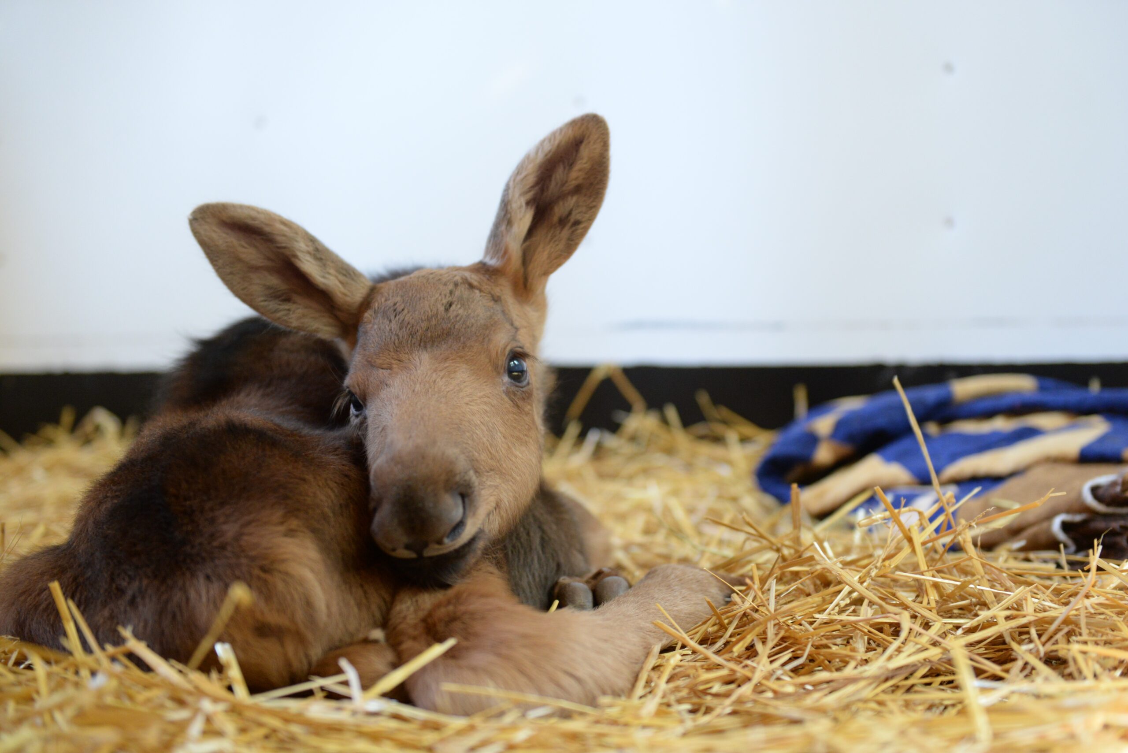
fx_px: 1567
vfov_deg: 27.0
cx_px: 564
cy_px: 376
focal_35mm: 50
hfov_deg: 39.6
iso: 2000
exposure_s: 1/80
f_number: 2.8
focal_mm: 50
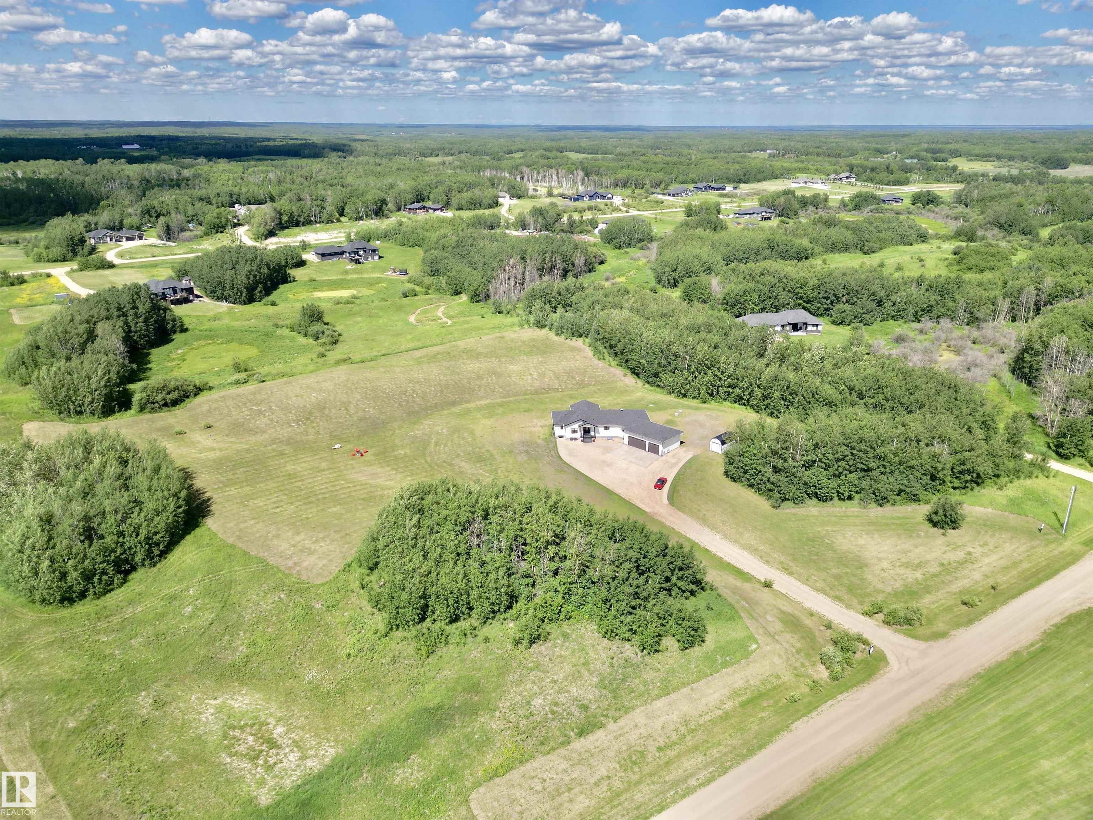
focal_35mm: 24
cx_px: 546
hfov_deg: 71.6
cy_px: 410
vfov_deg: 56.8
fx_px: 758
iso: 110
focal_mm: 6.72
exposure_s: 1/3000
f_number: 1.7
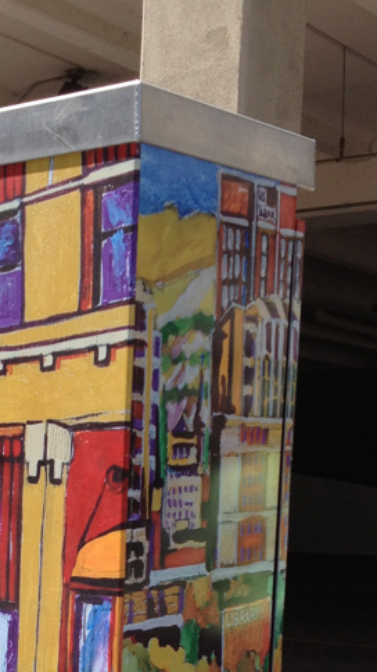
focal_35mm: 84
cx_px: 42
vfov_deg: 24.2
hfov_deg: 14.2
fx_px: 1494
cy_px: 669
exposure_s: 1/699
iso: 50
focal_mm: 4.28
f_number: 2.4
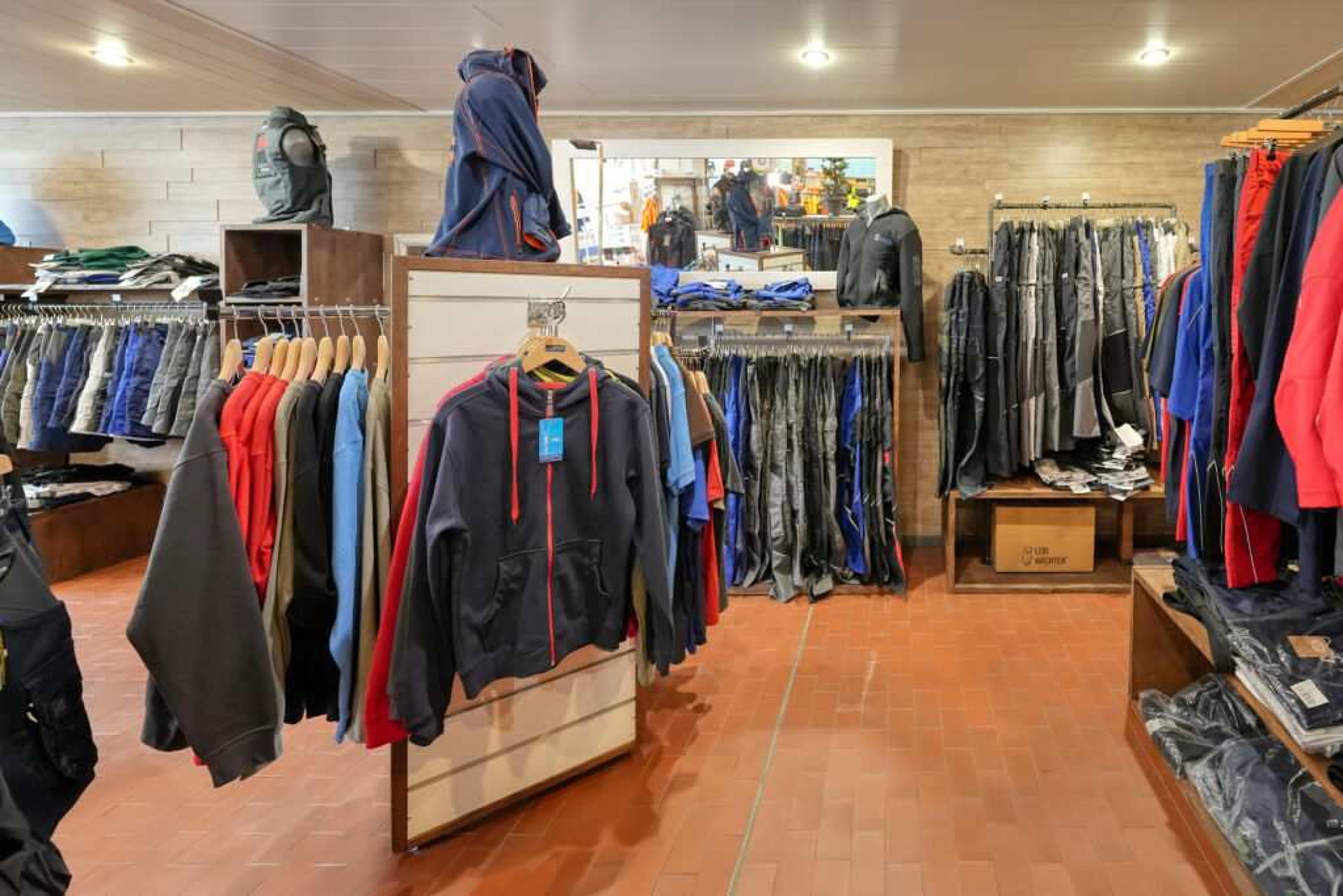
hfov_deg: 104.2
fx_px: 522
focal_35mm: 14
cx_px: 672
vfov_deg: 81.2
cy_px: 448
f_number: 4
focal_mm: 14
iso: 5000
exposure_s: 1/100
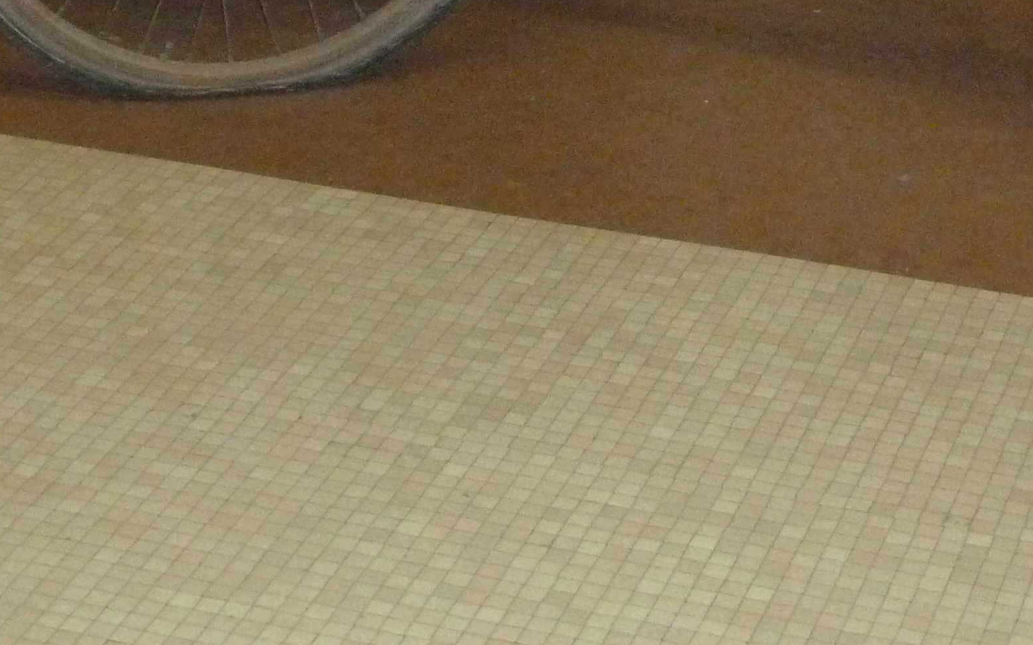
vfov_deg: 10.6
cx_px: 603
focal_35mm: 119
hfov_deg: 17.5
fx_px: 3350
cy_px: -323
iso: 640
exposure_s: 1/30
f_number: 3.7
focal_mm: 7.3
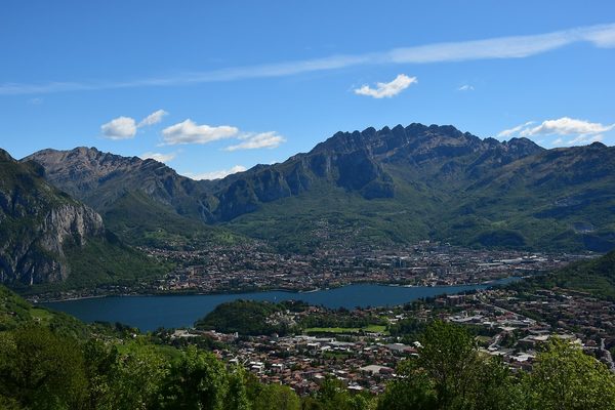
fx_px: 641
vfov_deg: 35.5
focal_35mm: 38
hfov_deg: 51.3
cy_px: 205
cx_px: 308
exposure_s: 1/500
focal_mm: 25
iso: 360
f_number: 11
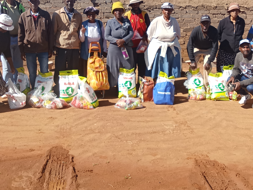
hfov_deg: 45.8
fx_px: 300
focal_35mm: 41
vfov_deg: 34.8
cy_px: 62
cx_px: 132
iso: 100
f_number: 2
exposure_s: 1/1105
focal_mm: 2.79
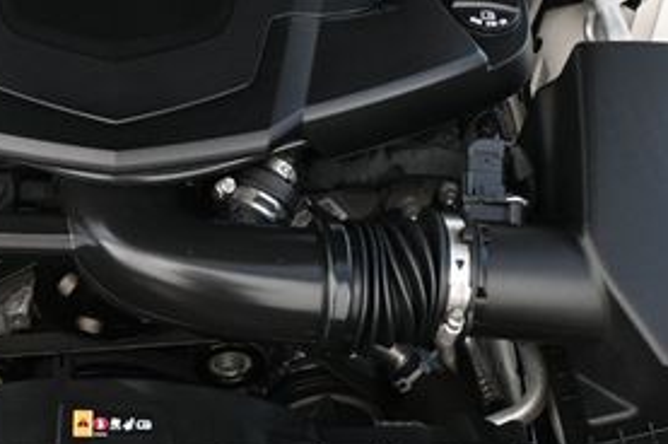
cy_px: 162
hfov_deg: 26.6
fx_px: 1382
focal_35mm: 75
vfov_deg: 18.2
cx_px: 118
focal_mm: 21.5
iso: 360
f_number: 4
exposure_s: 1/250
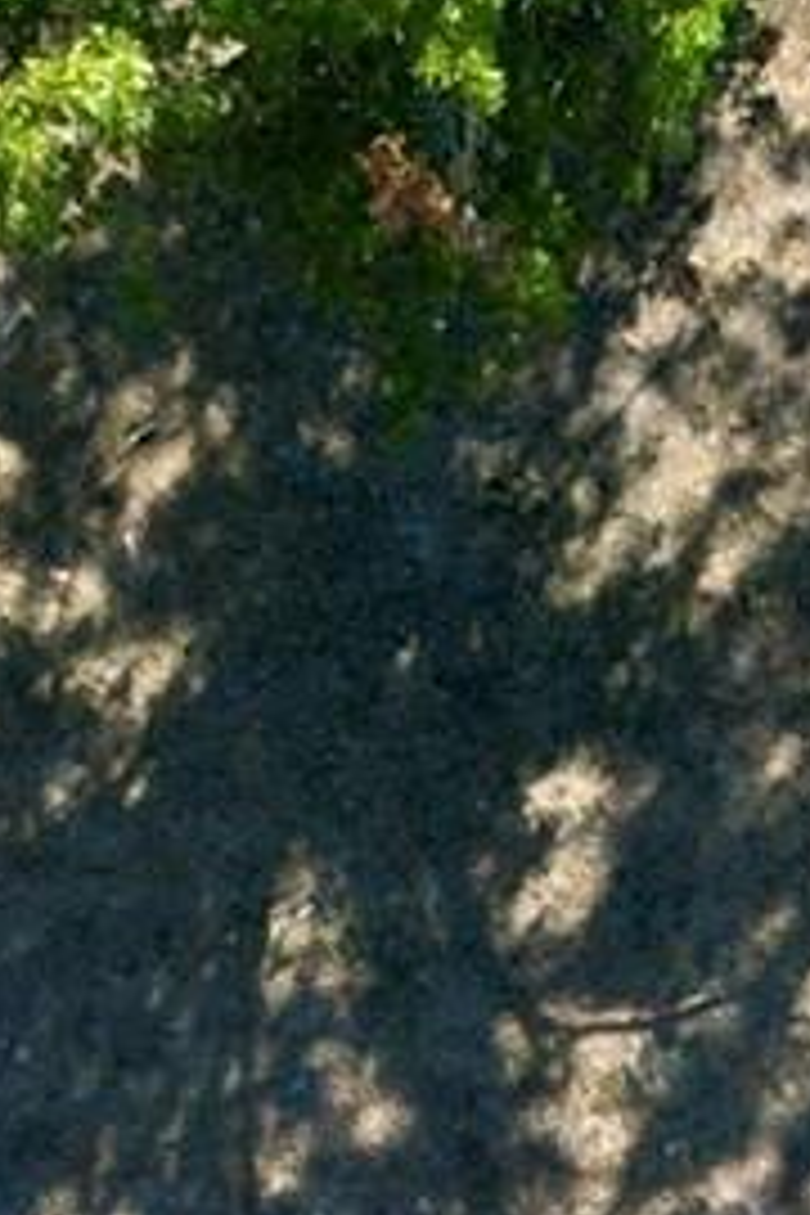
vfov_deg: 9.7
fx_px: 6378
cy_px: 2817
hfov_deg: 7.3
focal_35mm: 189
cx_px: 549
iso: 120
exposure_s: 1/1250
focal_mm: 6.72
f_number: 1.7
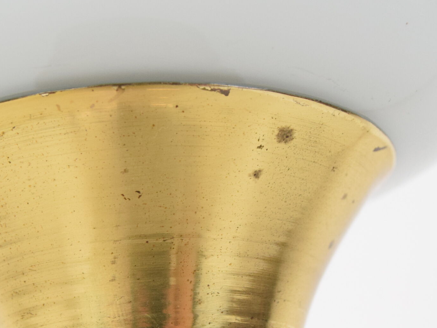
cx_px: 142
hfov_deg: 18.3
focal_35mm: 107
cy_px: 253
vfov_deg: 13.8
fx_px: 1351
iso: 1600
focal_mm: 34
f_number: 7.1
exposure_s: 1/200
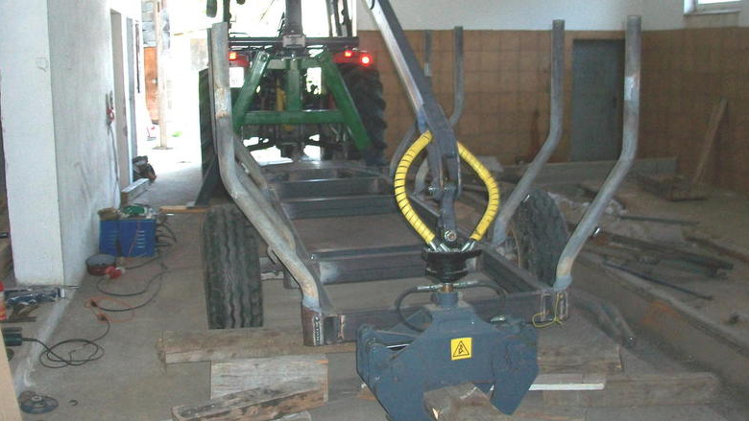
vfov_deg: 31.1
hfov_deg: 52.8
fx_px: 755
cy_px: 157
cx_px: 382
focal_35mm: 38
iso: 160
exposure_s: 1/60
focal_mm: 5.7
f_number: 2.8
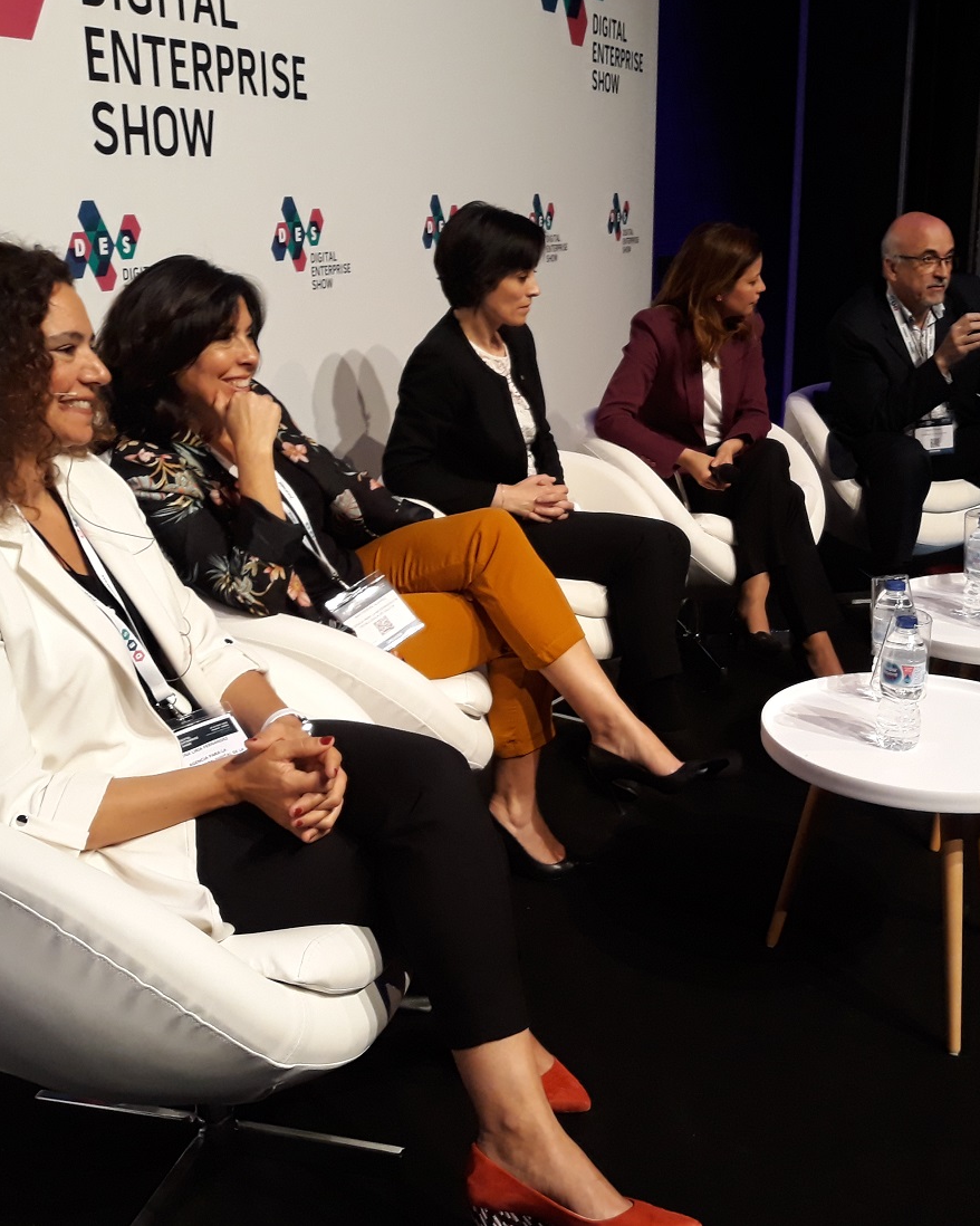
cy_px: 600
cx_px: 585
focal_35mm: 36
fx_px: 1306
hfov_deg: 41.0
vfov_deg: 50.3
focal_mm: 3.71
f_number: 1.7
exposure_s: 1/50
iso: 200
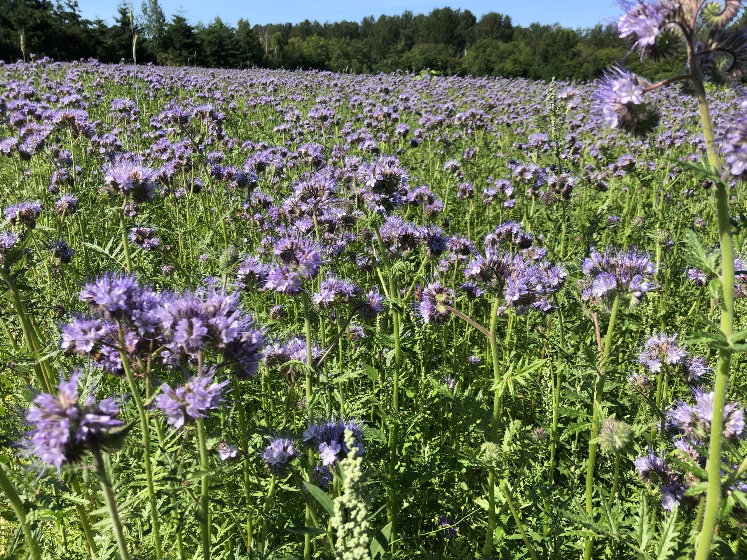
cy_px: 280
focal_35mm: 28
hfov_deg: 63.4
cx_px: 374
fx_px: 604
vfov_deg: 49.7
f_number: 1.8
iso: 20
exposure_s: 1/1200
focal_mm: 4
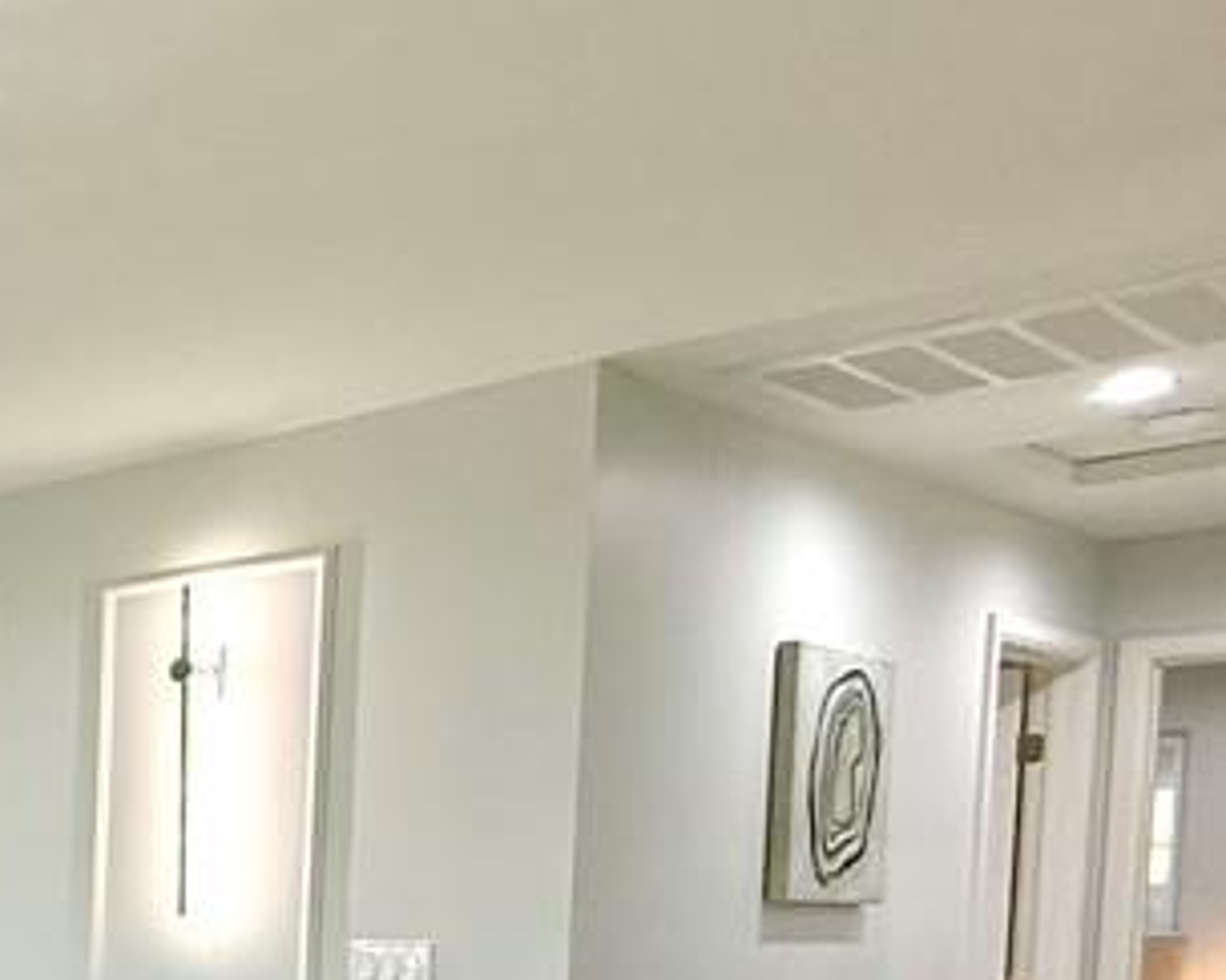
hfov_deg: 27.4
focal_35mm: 46
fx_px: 1669
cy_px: 964
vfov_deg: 30.6
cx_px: -625
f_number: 2.2
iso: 125
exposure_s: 1/120
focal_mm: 2.22
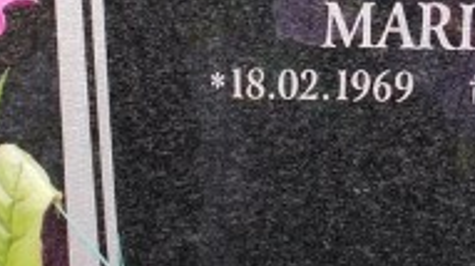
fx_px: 1195
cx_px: 348
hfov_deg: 22.3
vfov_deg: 12.4
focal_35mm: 95
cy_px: -45
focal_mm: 4.6
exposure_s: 1/60
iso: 80
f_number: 3.2
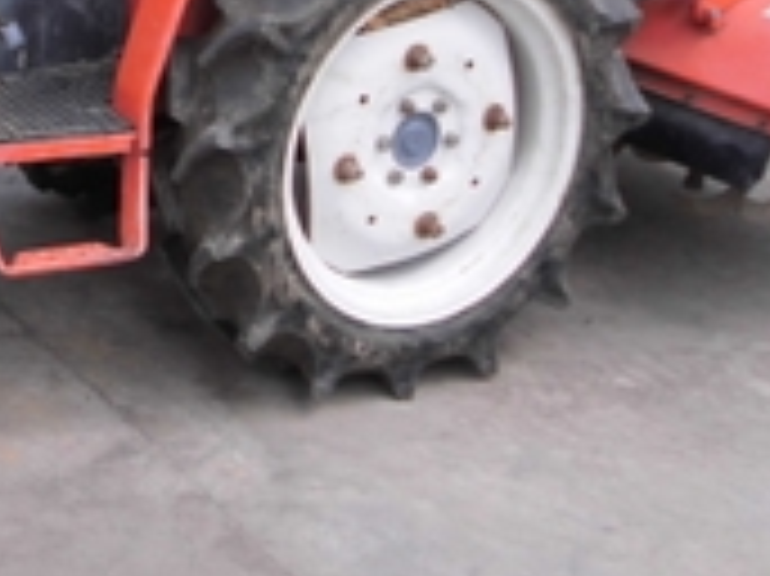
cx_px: 45
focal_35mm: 73
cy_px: -81
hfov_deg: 25.7
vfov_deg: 19.2
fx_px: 1623
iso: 64
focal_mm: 4.6
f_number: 3.2
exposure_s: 1/400
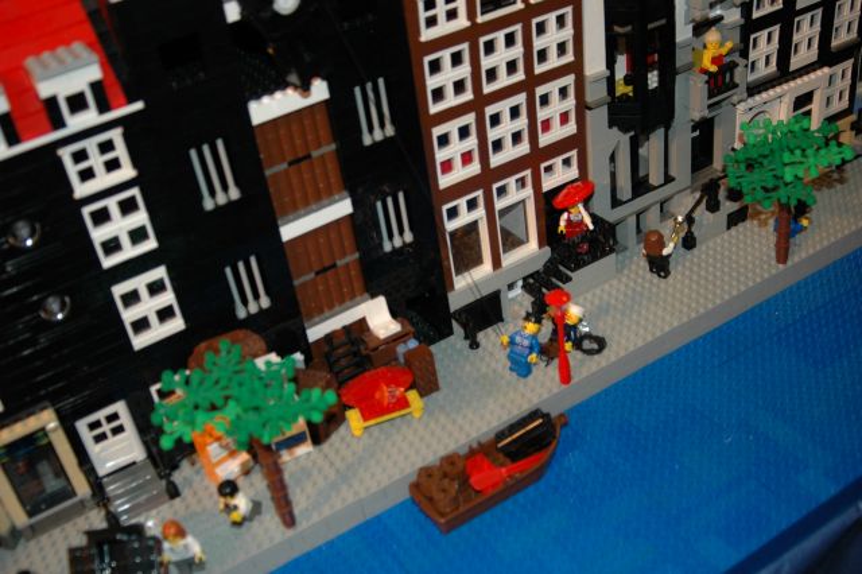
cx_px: 431
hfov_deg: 46.4
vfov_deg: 31.9
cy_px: 287
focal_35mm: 42
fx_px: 1005
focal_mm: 28
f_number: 3.3
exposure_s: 1/60
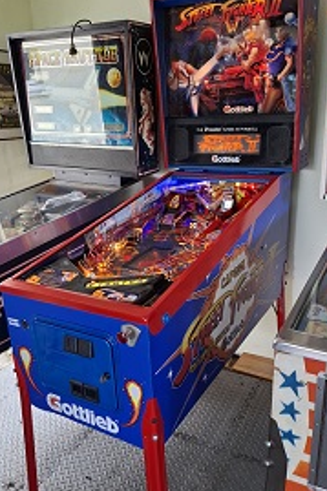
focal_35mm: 31
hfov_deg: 42.3
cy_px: 267
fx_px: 423
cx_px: 154
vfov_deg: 60.2
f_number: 1.8
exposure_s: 1/60
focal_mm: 5.54
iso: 250
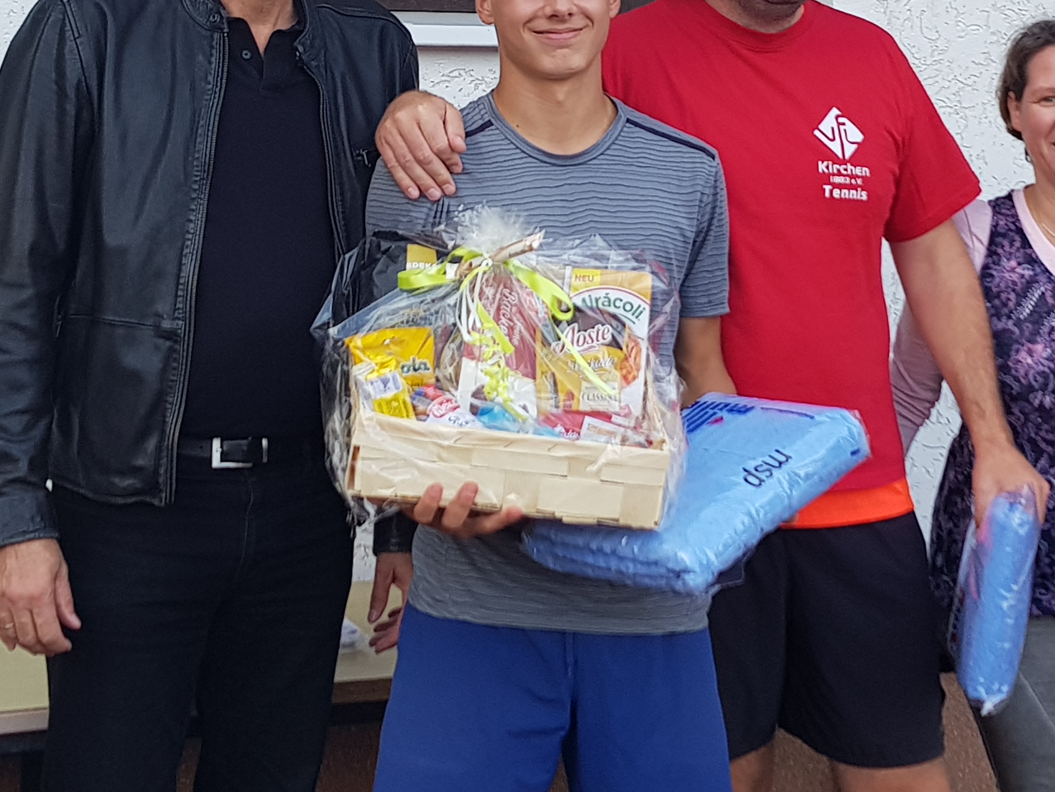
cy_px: 125
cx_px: 582
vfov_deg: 25.9
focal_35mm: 55
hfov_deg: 34.9
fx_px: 1676
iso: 40
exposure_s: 1/249
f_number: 1.7
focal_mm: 4.2
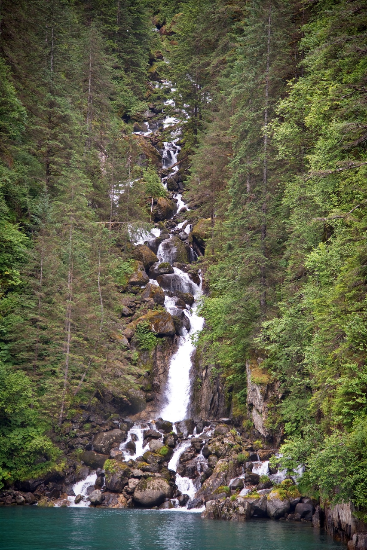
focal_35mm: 92
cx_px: 184
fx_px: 1406
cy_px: 275
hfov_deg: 14.9
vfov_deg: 22.1
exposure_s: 1/200
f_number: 4
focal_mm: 92
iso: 320
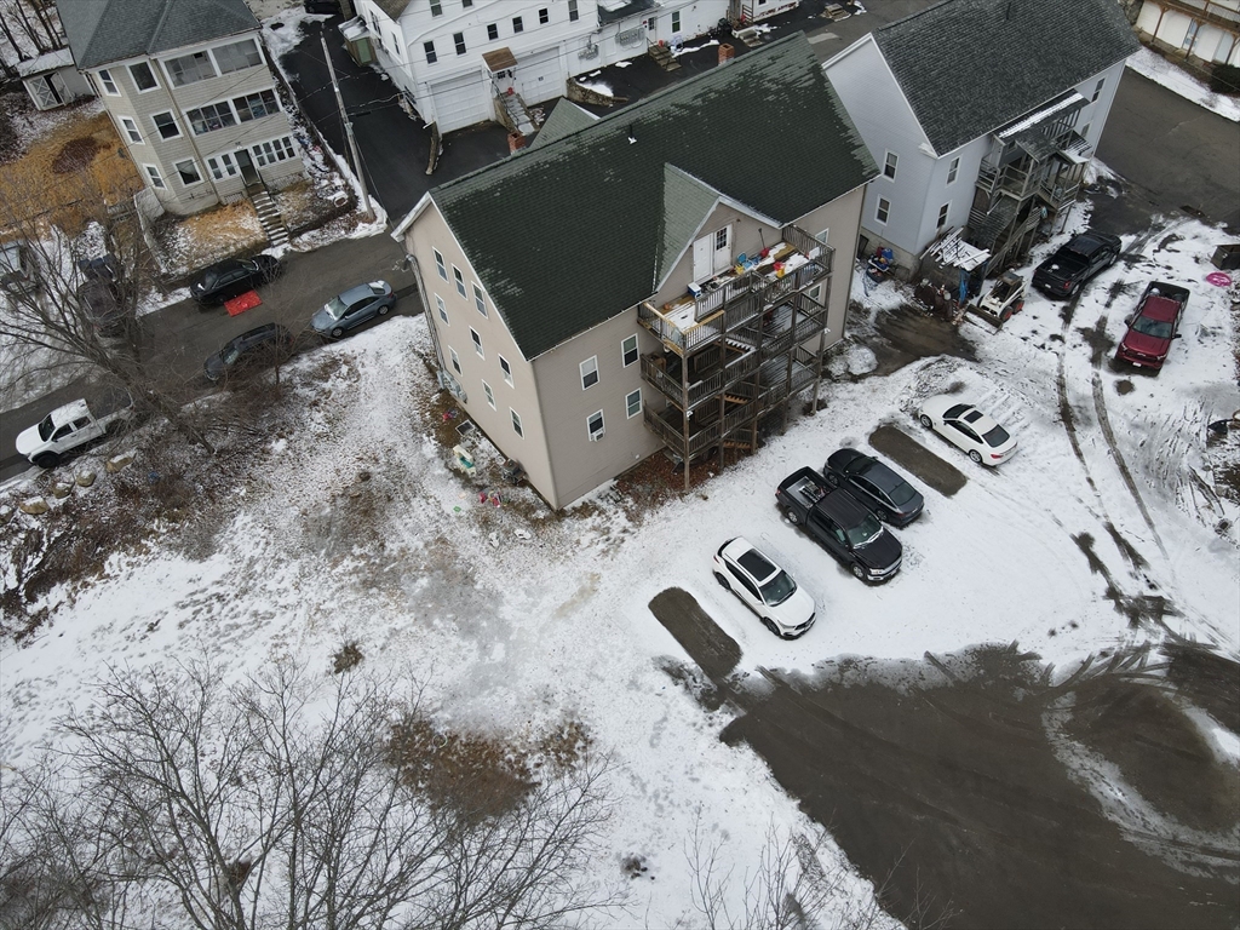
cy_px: 465
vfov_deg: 56.8
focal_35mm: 24
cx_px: 620
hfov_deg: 71.6
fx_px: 860
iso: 100
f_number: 2.8
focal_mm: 4.5
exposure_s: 1/500
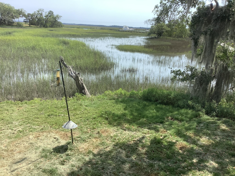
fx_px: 210
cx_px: 118
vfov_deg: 45.4
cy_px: 88
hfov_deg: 58.4
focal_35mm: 31
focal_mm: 3.3
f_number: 2.4
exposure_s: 1/806
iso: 25
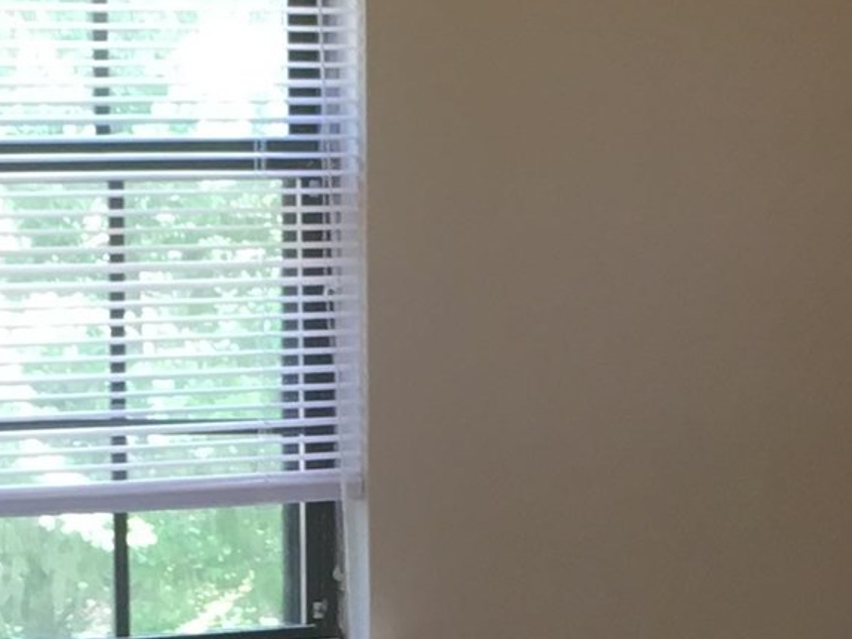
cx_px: 145
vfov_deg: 9.4
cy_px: 829
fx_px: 3814
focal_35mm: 155
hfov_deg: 12.7
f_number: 2.2
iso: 50
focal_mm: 4.15
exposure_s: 1/30
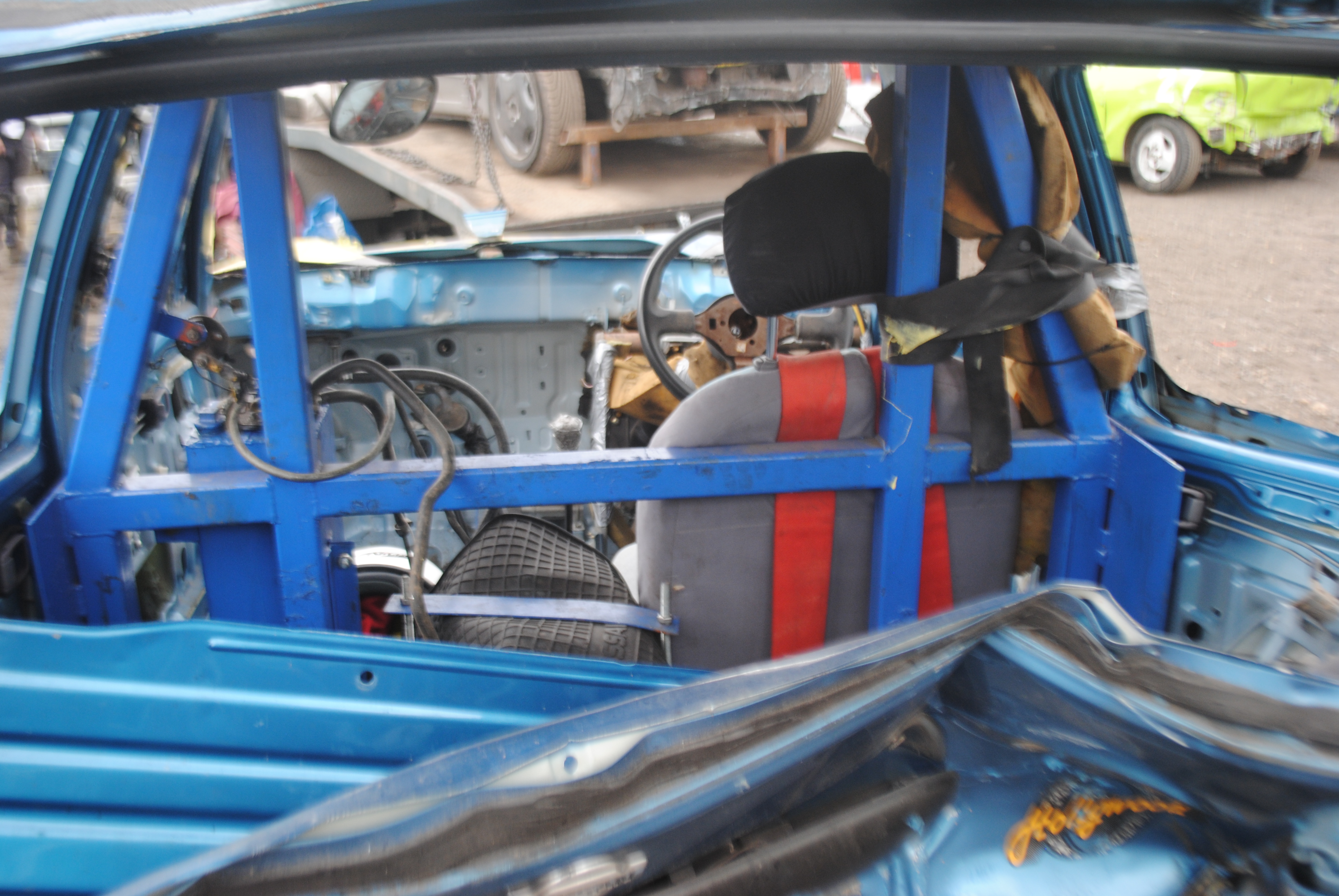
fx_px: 1341
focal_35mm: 36
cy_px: 448
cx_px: 670
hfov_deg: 53.1
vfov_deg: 37.0
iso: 200
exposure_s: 1/80
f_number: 4.5
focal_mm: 24
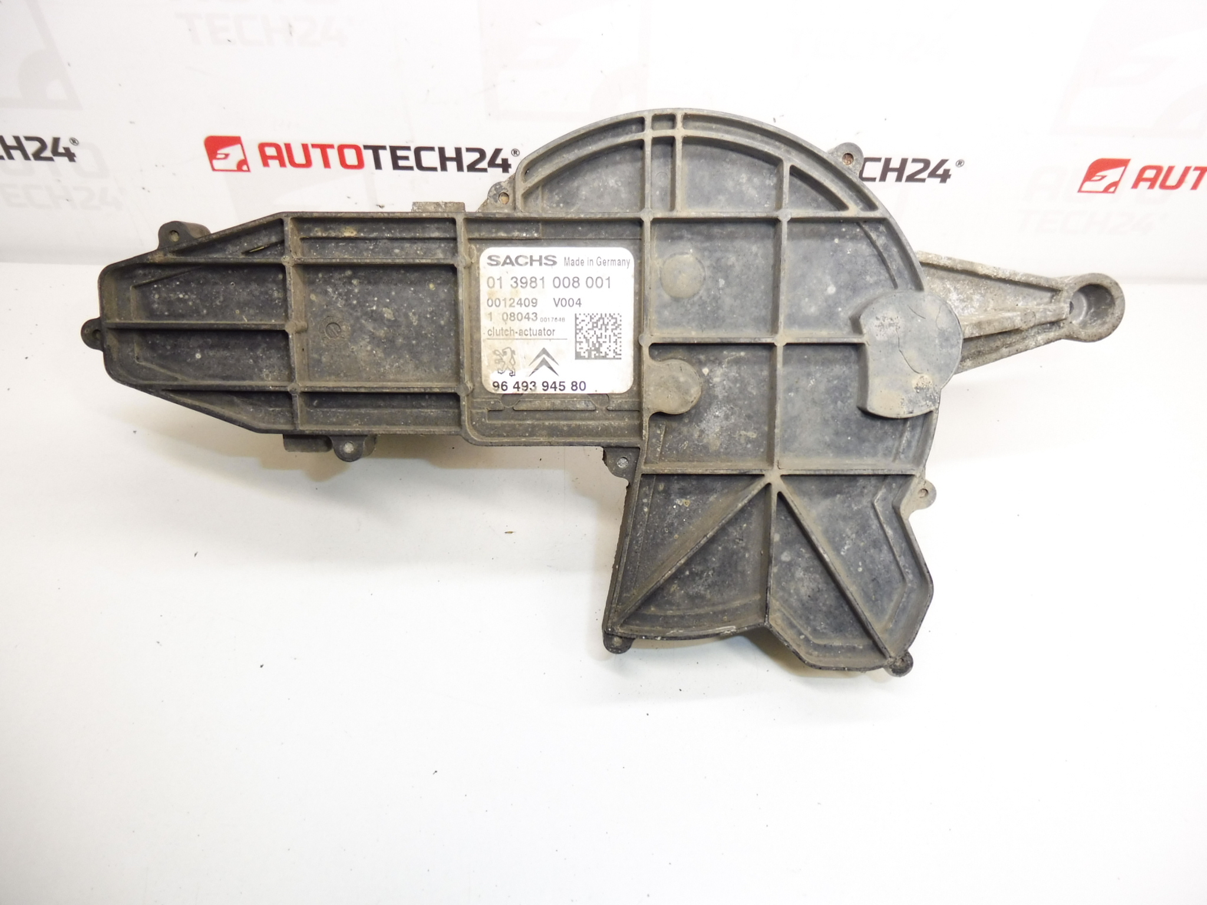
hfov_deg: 69.4
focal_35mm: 25
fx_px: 872
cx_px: 604
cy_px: 452
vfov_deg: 54.9
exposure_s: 1/60
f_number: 3.5
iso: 200
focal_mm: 4.4
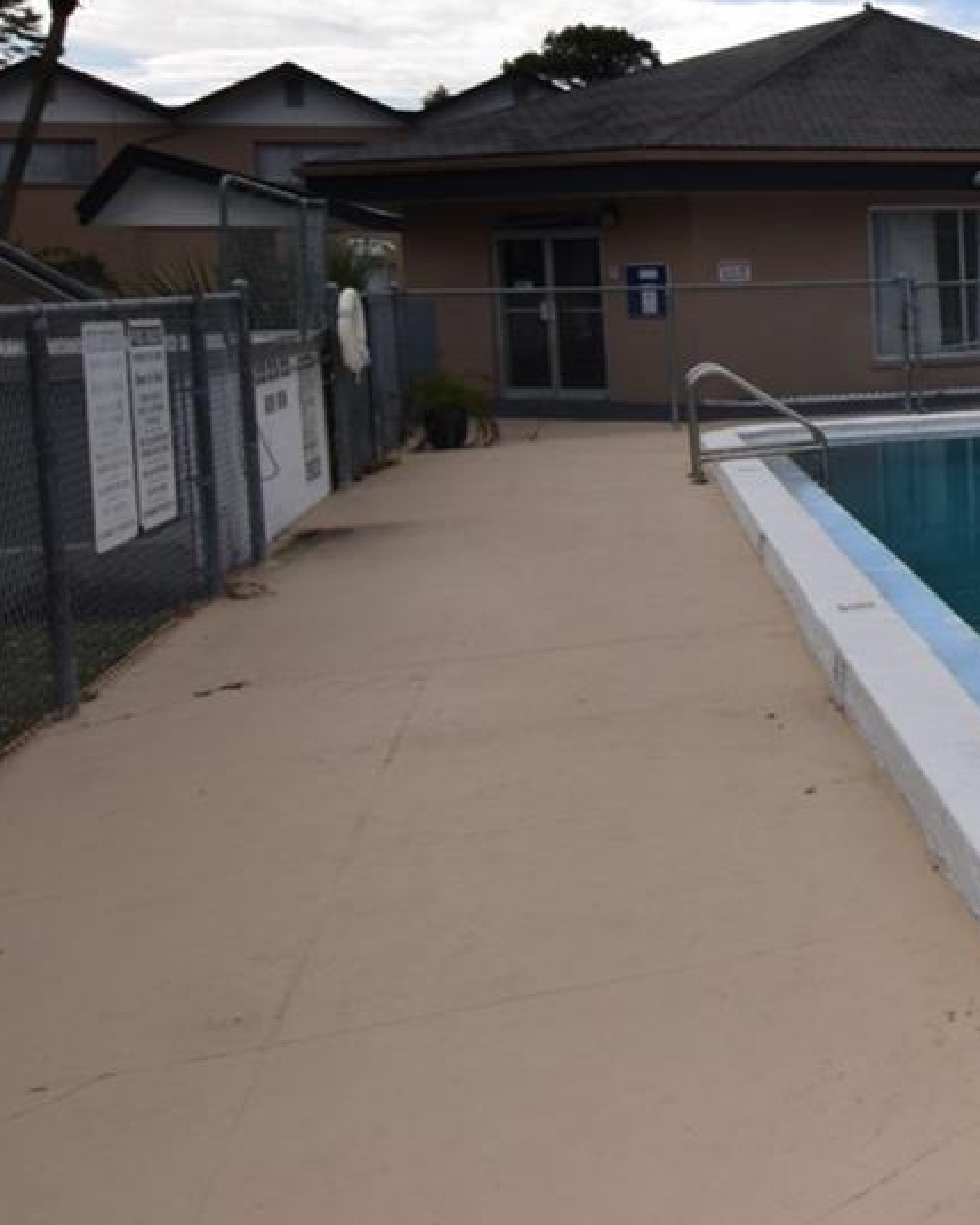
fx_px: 1522
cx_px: 1432
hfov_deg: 26.7
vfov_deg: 43.3
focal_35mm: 42
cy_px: 421
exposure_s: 1/200
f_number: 13
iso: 100
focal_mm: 10
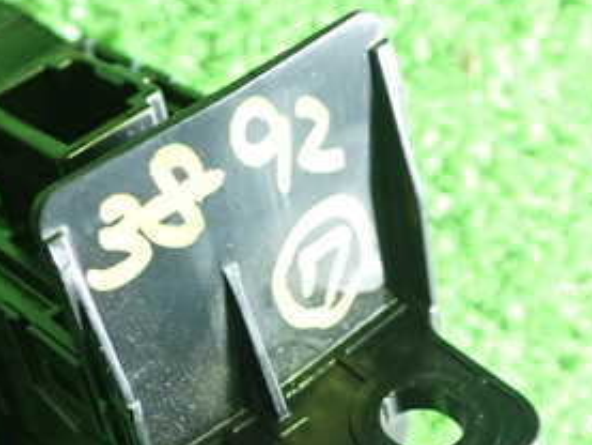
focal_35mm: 78
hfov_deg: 24.6
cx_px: 115
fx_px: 1335
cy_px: 297
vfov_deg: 18.9
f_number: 2.5
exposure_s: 1/40
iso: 640
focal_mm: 6.37
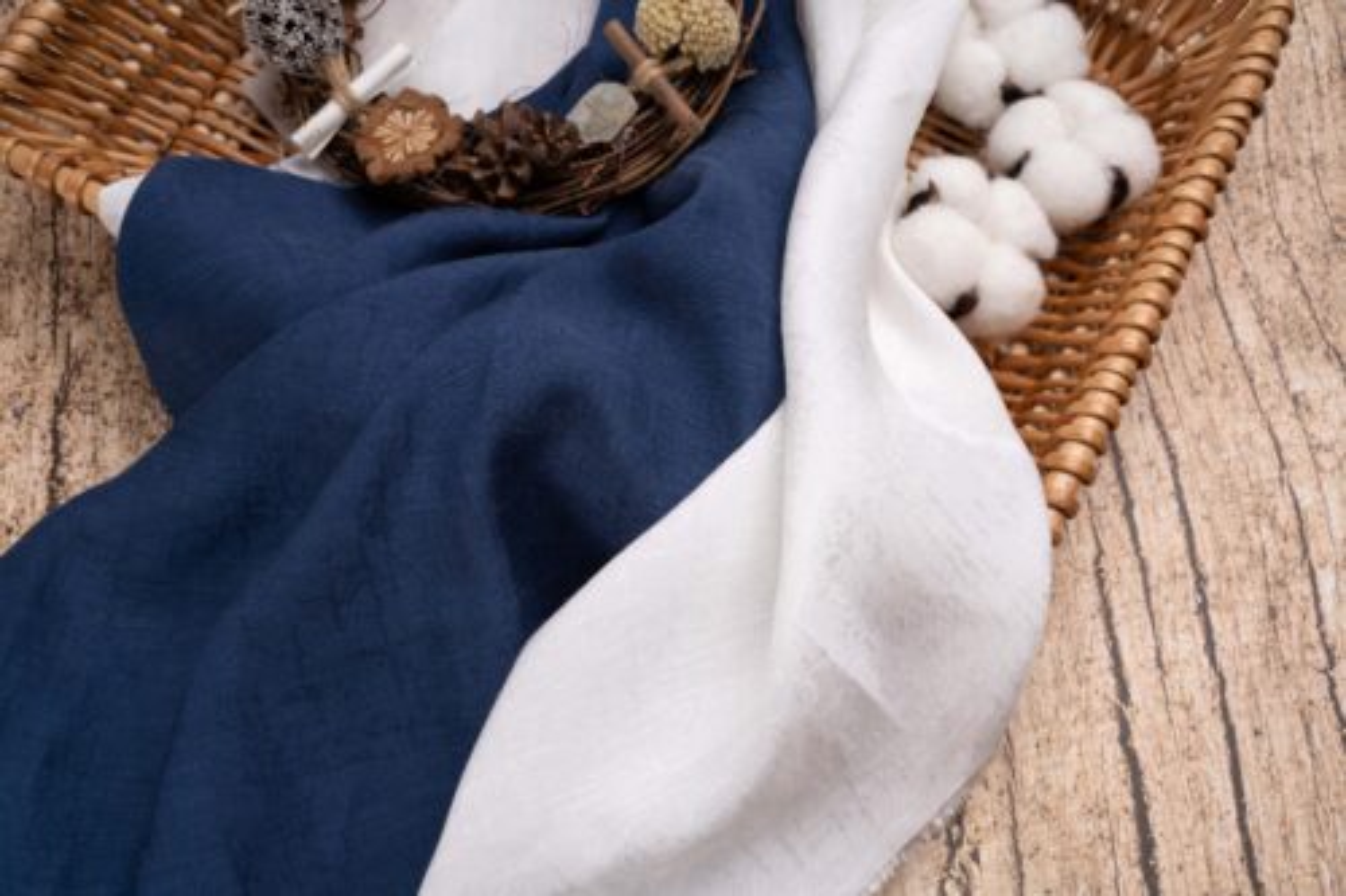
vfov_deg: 33.4
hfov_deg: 48.5
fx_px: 1495
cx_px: 673
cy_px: 448
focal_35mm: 40
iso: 100
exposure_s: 1/125
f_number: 14
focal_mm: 40
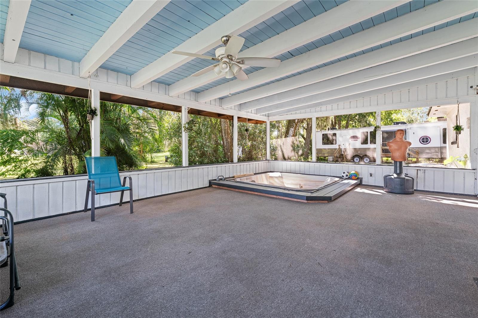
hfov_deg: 96.7
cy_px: 159
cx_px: 239
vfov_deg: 73.7
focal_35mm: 16
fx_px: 212
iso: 250
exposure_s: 1/4
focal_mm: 16
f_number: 7.1
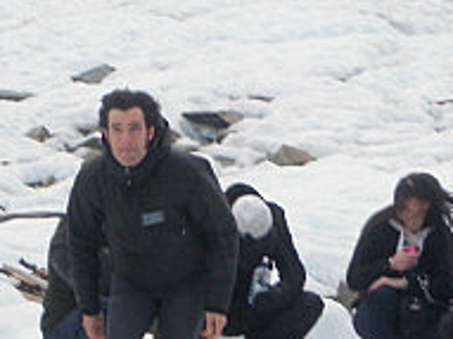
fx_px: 2851
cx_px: 301
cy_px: 216
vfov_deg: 6.8
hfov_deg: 9.1
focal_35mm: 218
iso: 80
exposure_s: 1/60
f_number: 4.7
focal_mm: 11.76
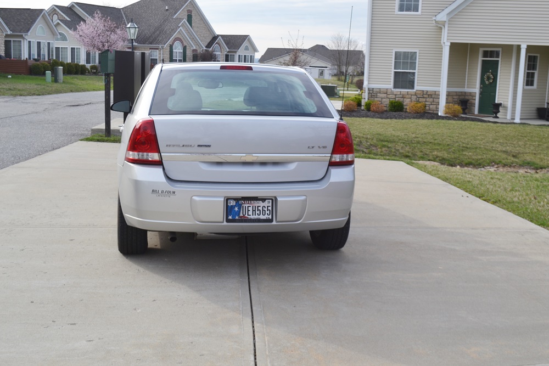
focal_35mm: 44
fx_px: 663
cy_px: 183
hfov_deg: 45.0
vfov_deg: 30.9
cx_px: 274
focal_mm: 29
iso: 100
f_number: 6.3
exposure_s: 1/160
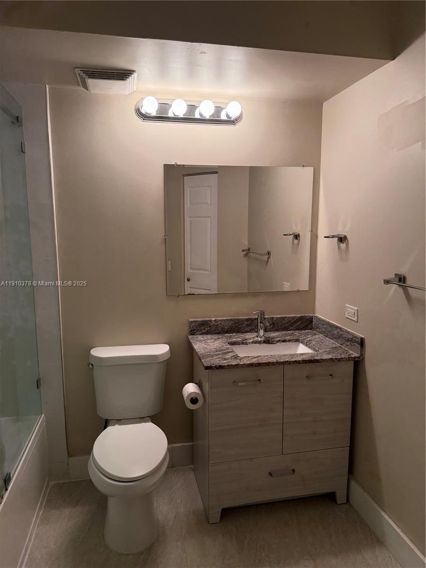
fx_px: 394
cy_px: 284
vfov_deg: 71.6
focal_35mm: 24
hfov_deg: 56.8
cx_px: 213
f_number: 1.78
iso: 160
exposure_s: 1/120
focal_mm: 6.76
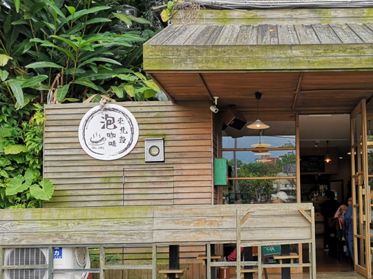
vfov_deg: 35.6
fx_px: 431
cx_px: 275
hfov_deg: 45.4
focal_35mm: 40
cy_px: 189
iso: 50
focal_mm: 3.95
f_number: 1.8
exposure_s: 1/377
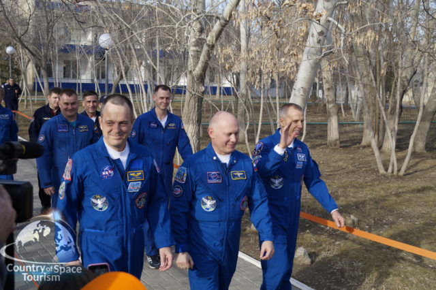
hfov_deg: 46.4
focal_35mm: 42
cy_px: 145
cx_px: 218
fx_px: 508
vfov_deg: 31.9
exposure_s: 1/250
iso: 100
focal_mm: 28
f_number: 5.6
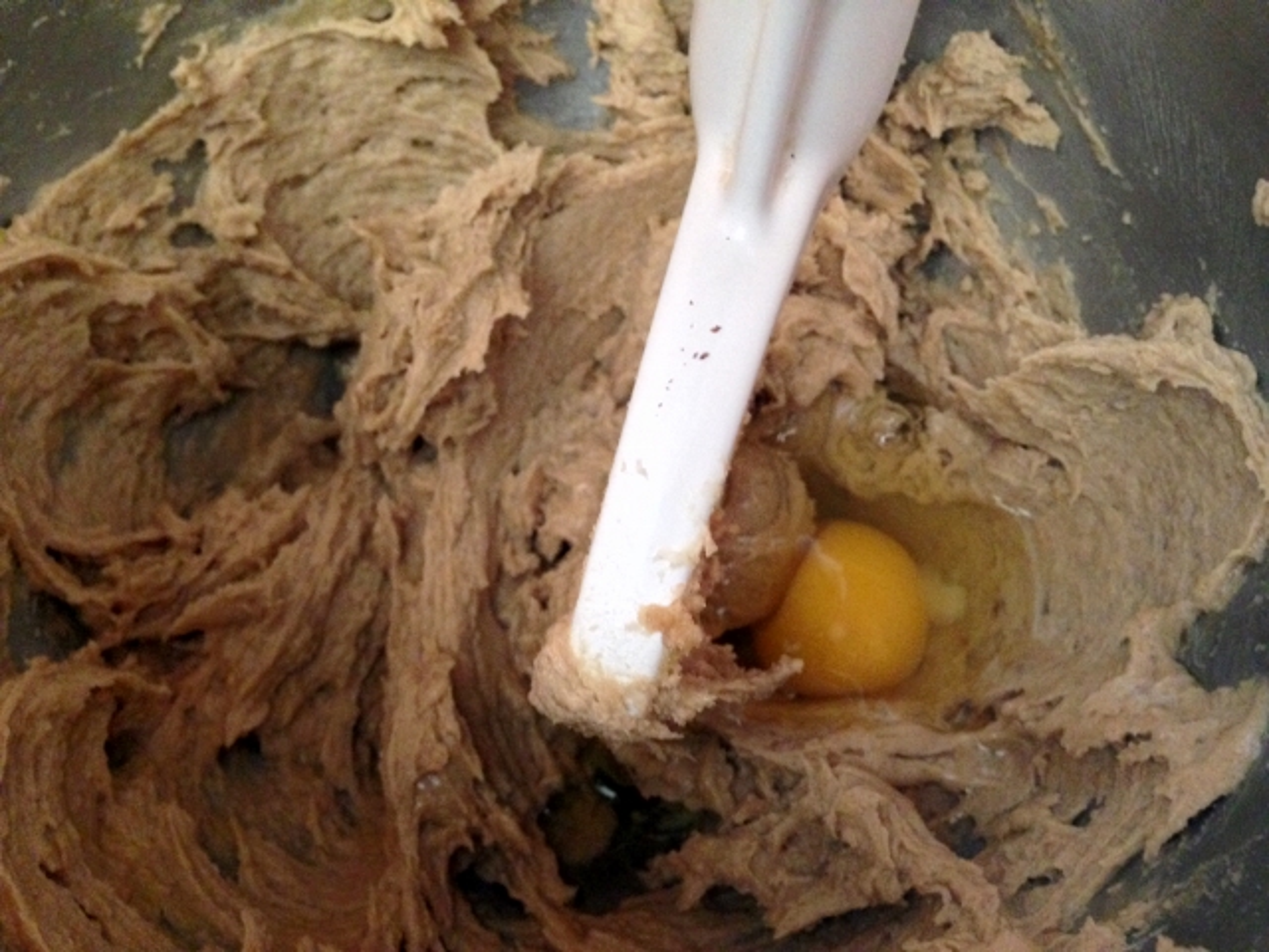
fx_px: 1210
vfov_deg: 42.9
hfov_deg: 55.4
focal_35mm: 33
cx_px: 634
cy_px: 476
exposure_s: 1/15
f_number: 2.4
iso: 500
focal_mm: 4.12
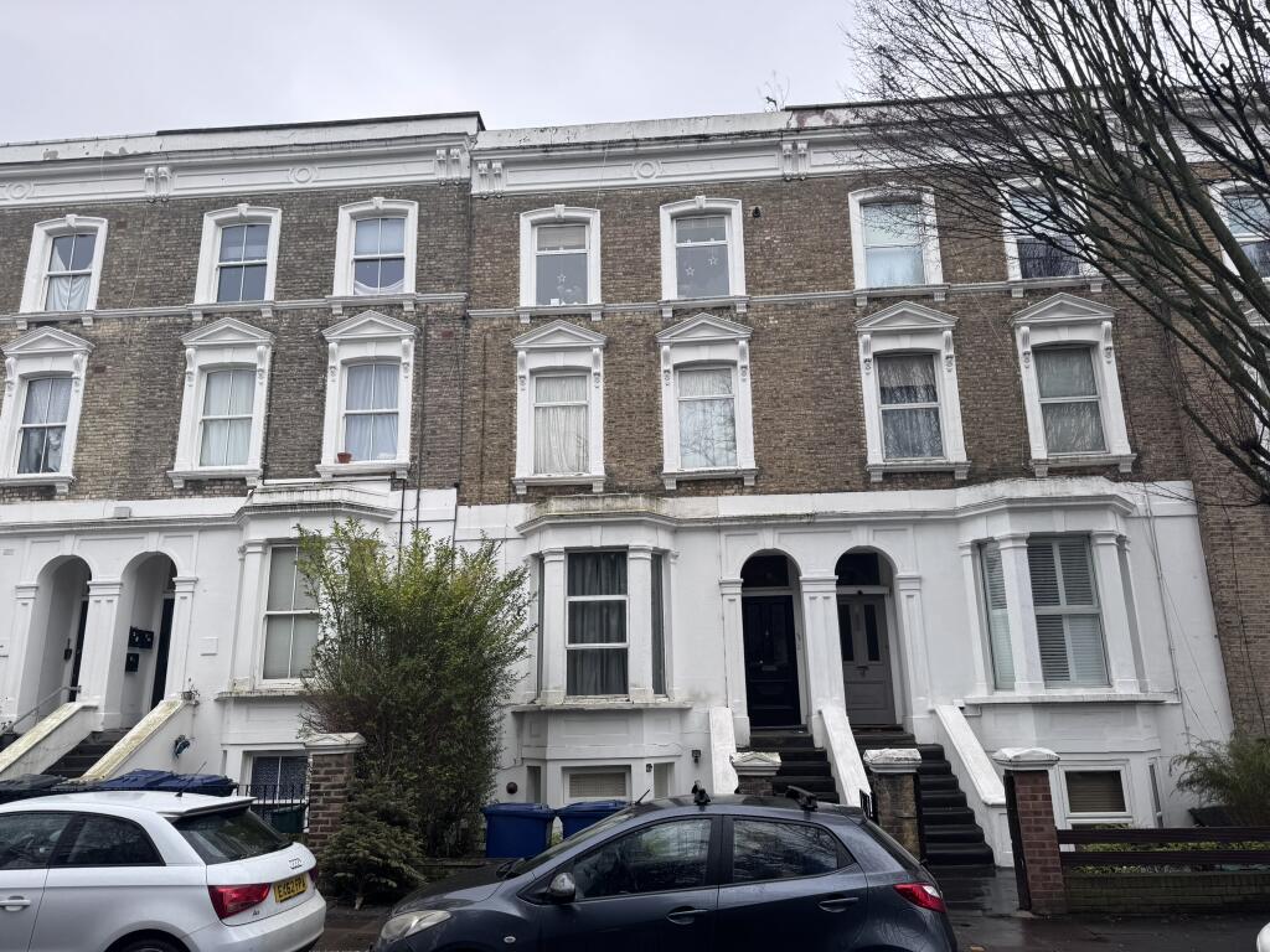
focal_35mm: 24
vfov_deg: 56.8
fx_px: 881
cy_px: 476
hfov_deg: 71.6
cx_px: 635
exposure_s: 1/457
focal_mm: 6.76
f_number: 1.78
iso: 80
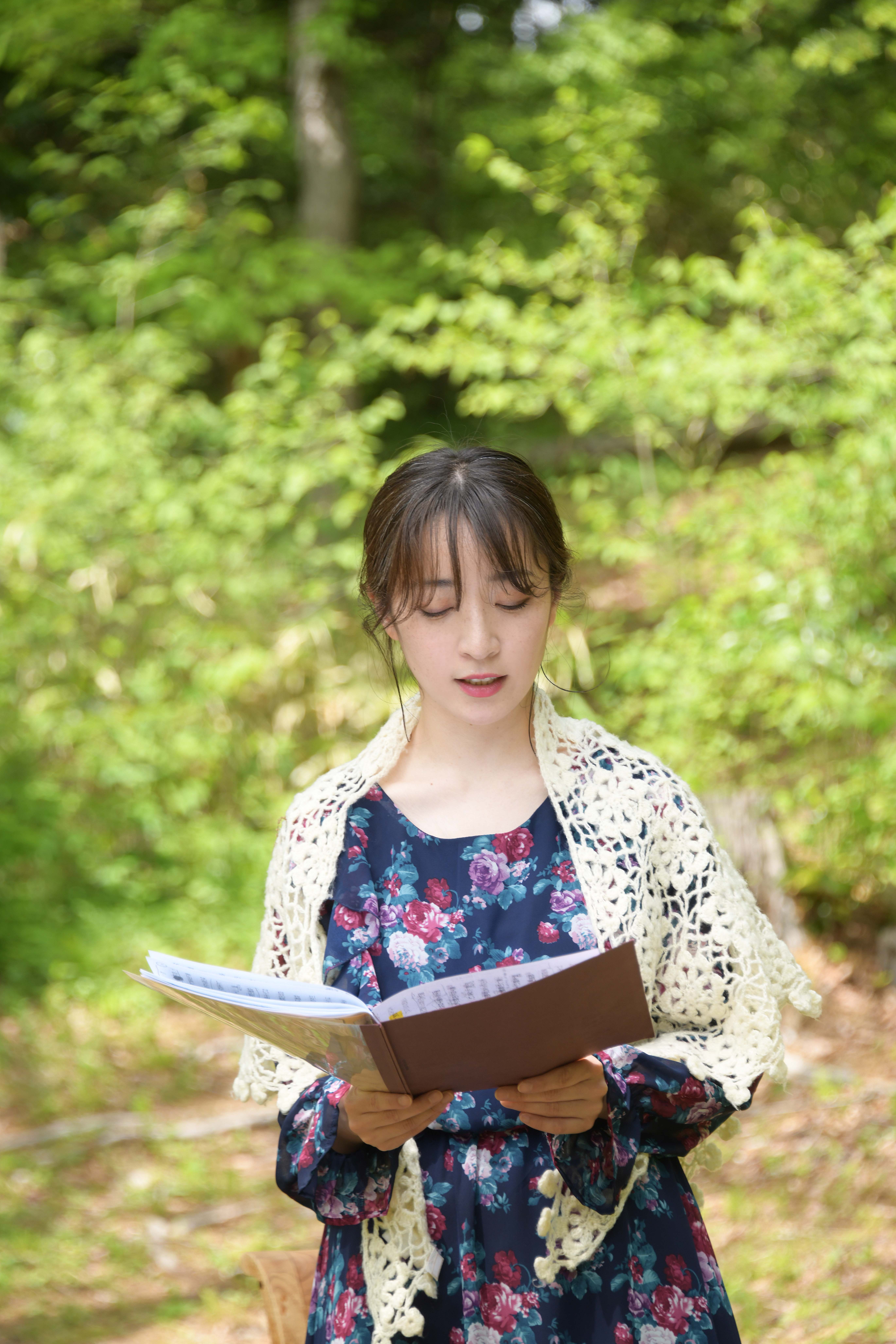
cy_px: 671
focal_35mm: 171
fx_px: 6384
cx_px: 450
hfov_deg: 8.0
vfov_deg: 12.0
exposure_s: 1/200
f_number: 6.3
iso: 320
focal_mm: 170
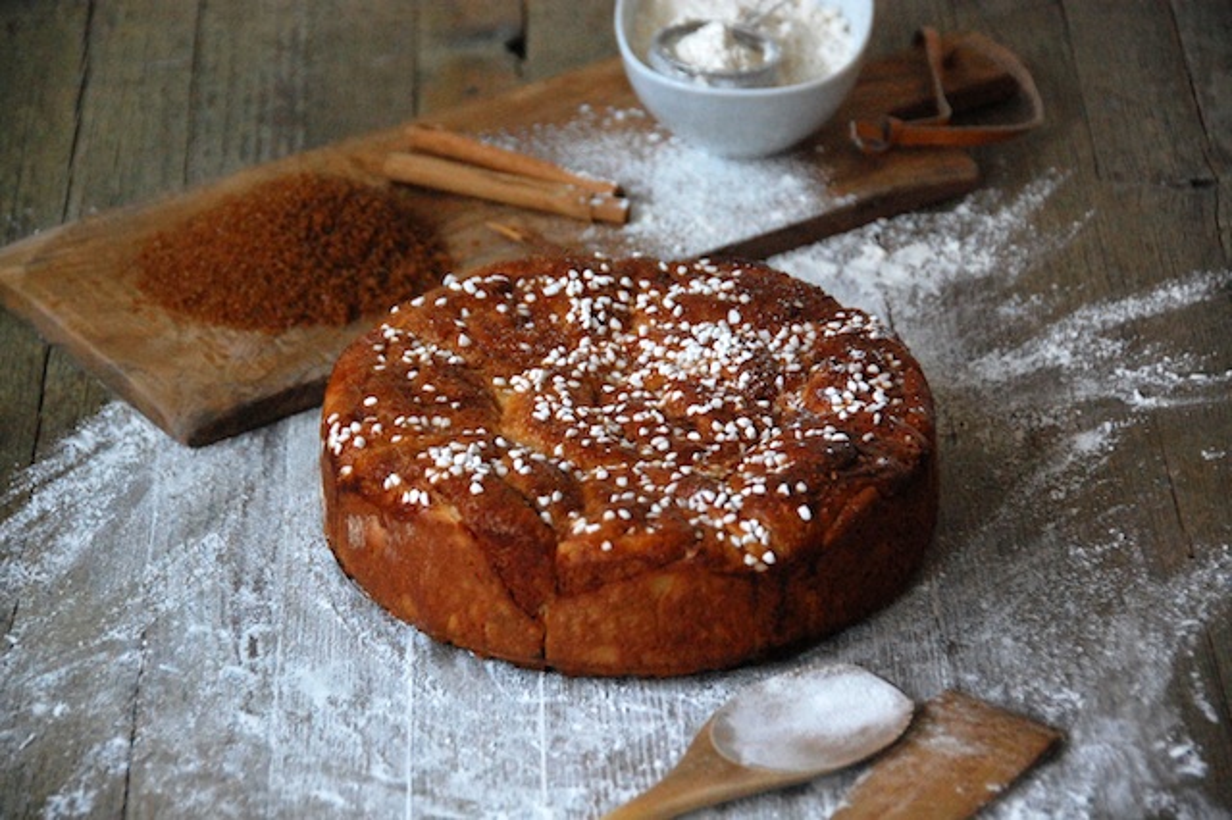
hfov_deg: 13.0
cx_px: 616
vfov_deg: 8.7
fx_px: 5387
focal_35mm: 158
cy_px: 410
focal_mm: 105
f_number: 5.6
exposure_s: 1/60
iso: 1600
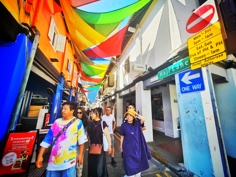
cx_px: 118
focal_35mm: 13
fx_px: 89
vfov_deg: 89.9
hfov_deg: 106.2
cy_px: 88
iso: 80
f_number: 2.2
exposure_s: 1/1000
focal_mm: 2.2
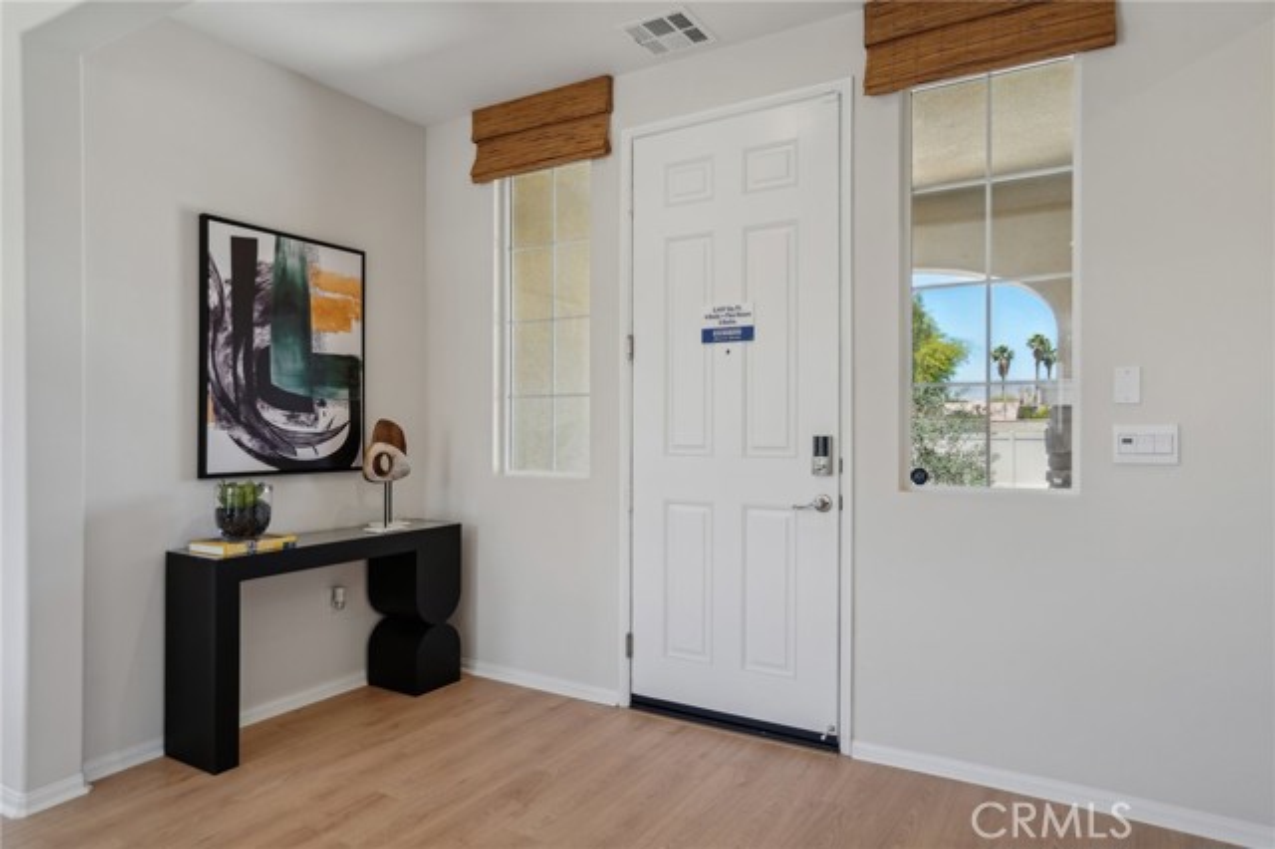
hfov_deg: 81.2
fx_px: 743
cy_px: 424
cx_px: 638
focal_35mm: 21
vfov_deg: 59.4
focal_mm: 21
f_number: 7.1
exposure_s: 1/30
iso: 200
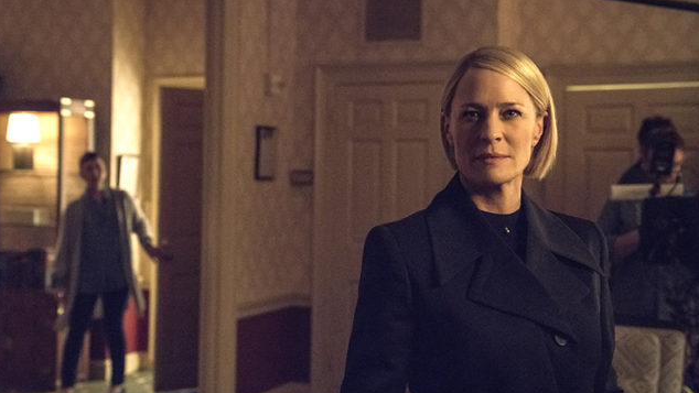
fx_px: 1020
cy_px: 180
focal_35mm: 55
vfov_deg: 21.8
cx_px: 348
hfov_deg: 37.8
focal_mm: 52
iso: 12800
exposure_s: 1/60
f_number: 4
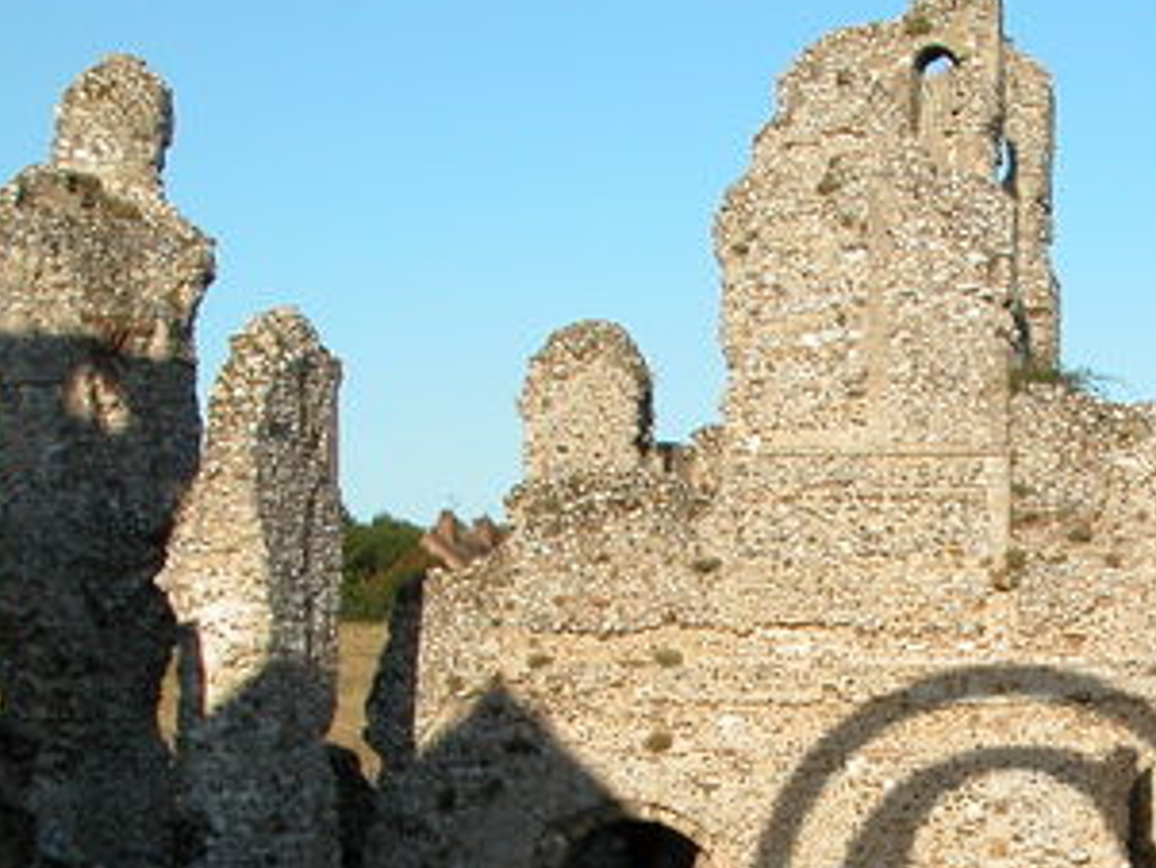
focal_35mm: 93
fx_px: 3107
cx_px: 1006
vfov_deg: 15.5
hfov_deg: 20.7
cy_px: 918
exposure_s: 1/277
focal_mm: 8.9
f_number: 6.3
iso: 100
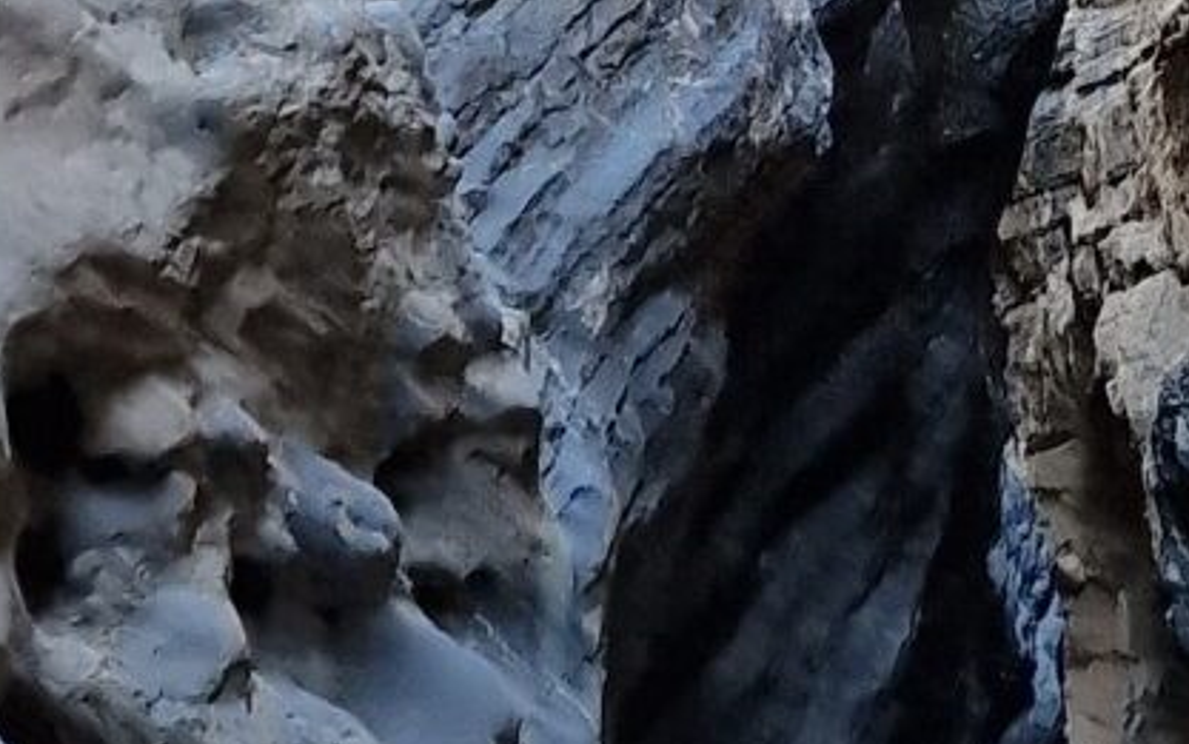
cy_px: -644
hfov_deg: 13.9
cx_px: 1381
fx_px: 4733
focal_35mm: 146
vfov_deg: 8.6
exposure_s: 1/180
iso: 50
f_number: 1.8
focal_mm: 6.4
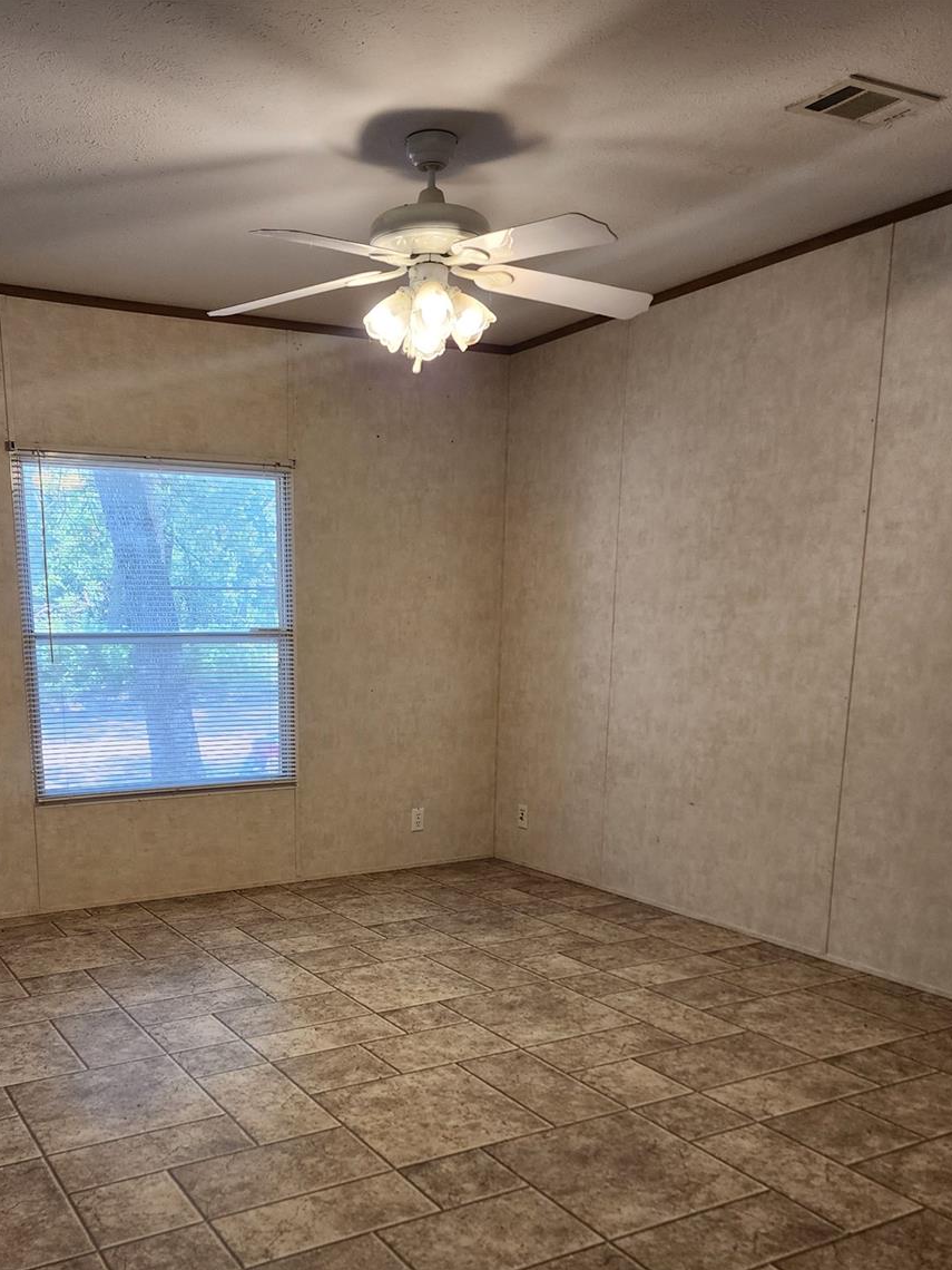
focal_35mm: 31
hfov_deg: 45.0
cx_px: 351
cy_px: 852
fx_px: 1137
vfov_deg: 57.0
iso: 125
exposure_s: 1/120
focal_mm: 6.4
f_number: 1.8
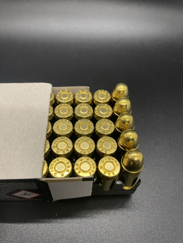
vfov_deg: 67.3
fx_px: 183
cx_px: 92
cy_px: 122
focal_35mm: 26
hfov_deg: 53.1
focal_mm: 4.2
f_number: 1.6
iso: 250
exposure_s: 1/60
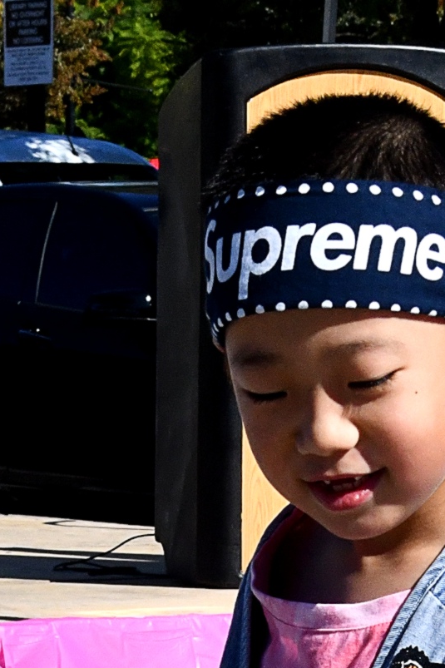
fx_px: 3246
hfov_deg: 7.8
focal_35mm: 175
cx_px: 470
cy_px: 1155
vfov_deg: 11.1
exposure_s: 1/1000
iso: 800
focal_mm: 50
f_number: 14
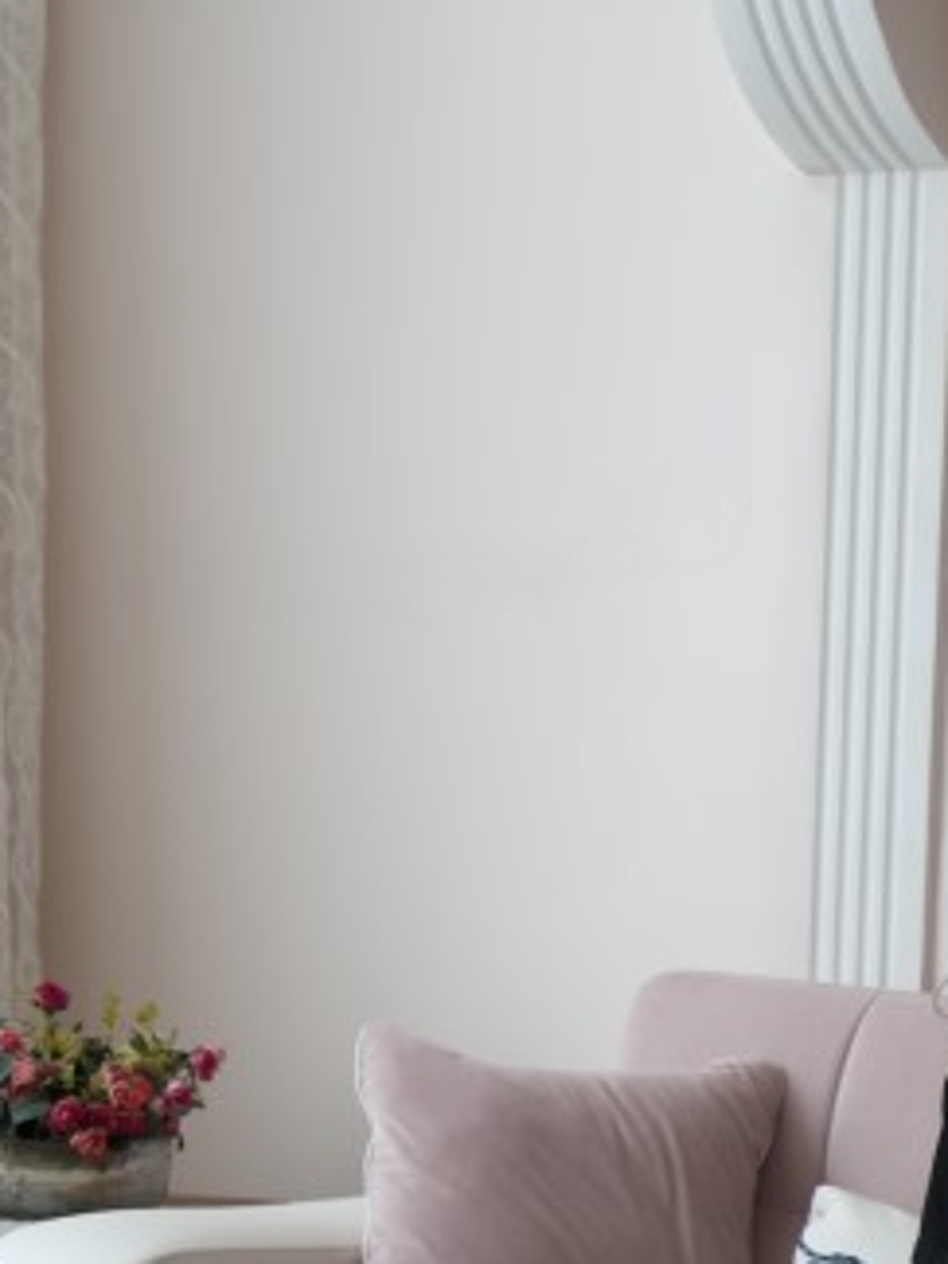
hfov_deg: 16.2
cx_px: 1502
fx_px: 2994
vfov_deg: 22.9
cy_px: 1268
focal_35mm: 82
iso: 200
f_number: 4
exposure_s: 1/50
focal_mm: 24
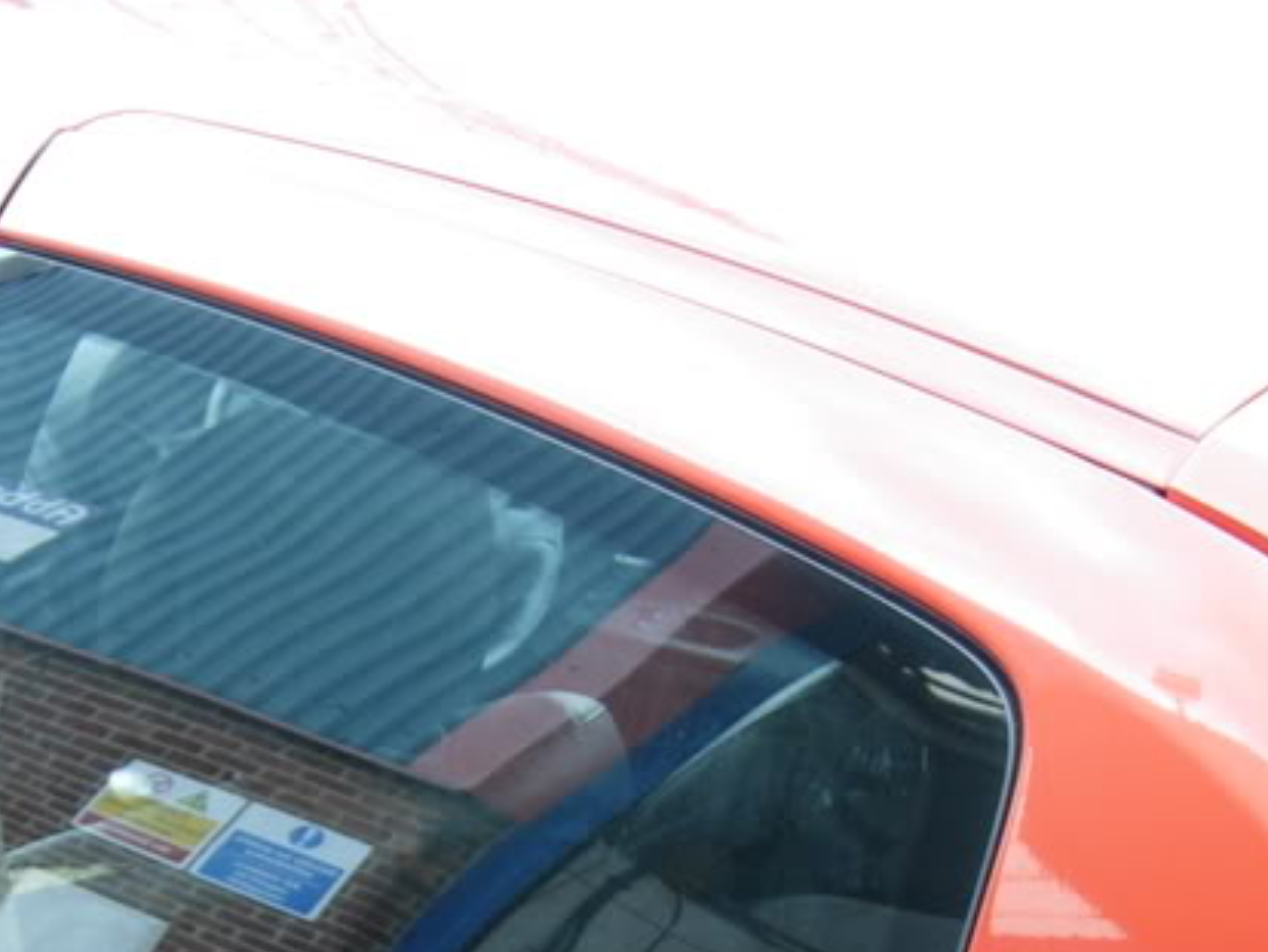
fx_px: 3262
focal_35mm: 89
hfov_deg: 22.0
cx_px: 564
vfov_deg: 16.1
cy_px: 1065
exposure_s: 1/27.6
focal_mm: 7.5
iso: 50
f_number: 2.7
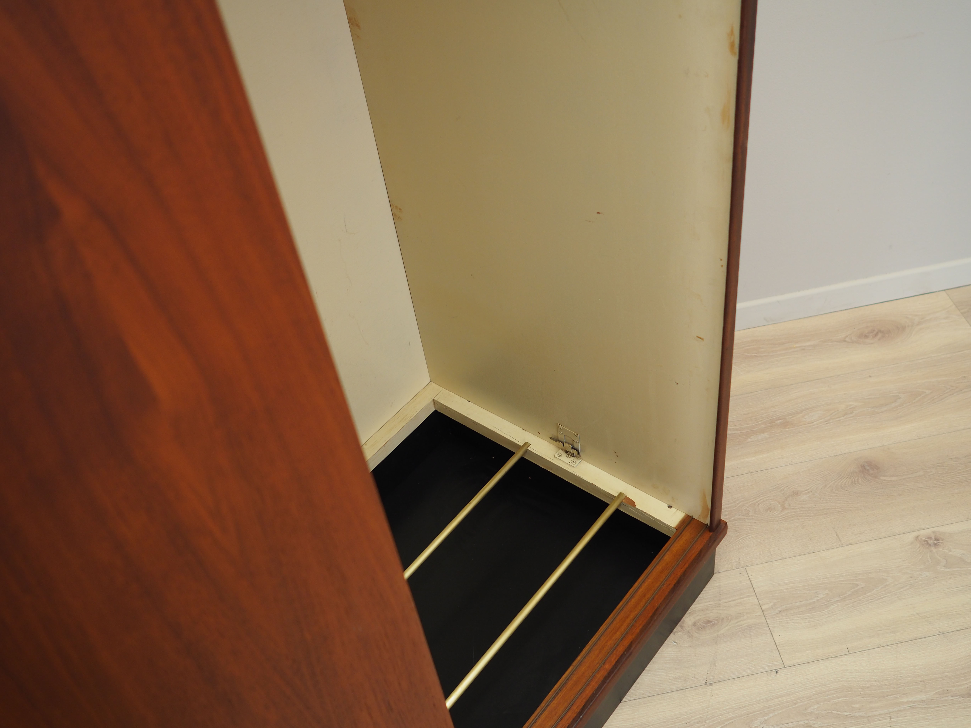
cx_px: 486
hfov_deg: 54.0
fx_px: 954
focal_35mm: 34
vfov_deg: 41.8
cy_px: 364
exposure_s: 1/30
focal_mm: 17
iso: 320
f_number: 2.2
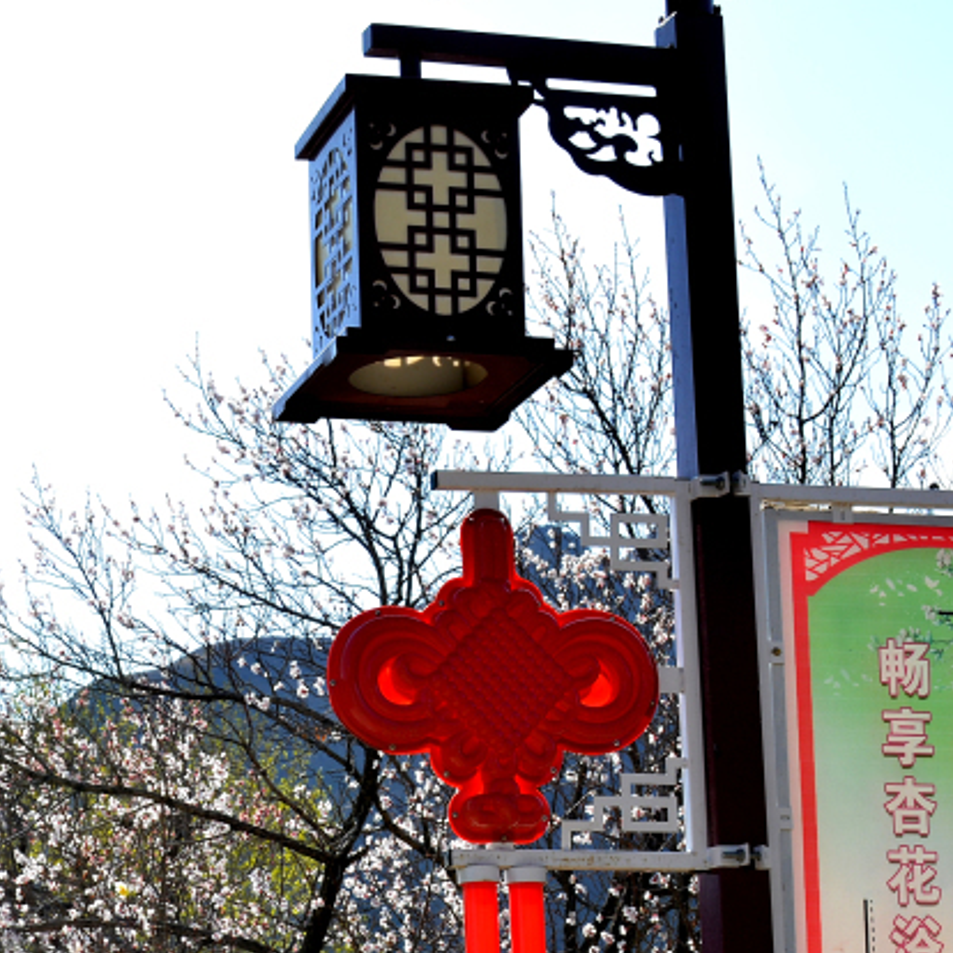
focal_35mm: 101
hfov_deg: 17.0
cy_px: 772
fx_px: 3146
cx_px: 106
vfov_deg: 17.1
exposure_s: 1/200
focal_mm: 32
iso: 100
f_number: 8
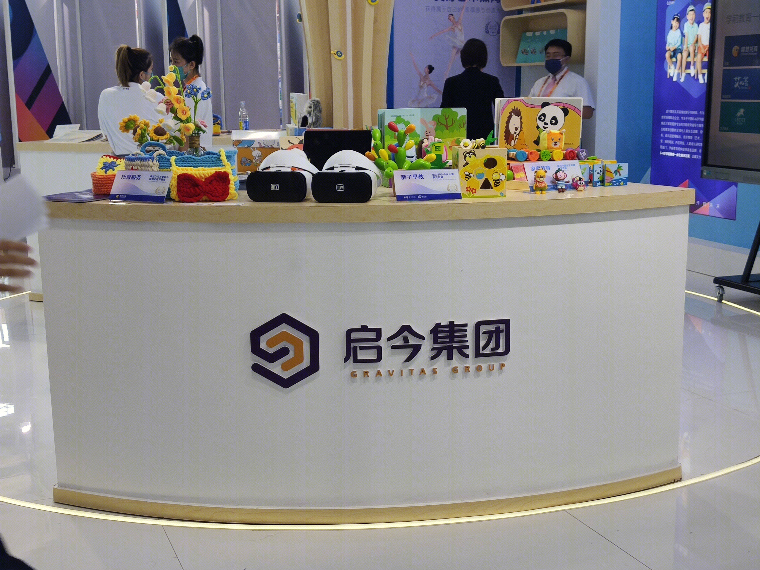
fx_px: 966
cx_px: 380
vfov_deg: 32.9
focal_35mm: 44
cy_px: 285
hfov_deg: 42.9
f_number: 1.75
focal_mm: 4.75
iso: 120
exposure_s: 1/100
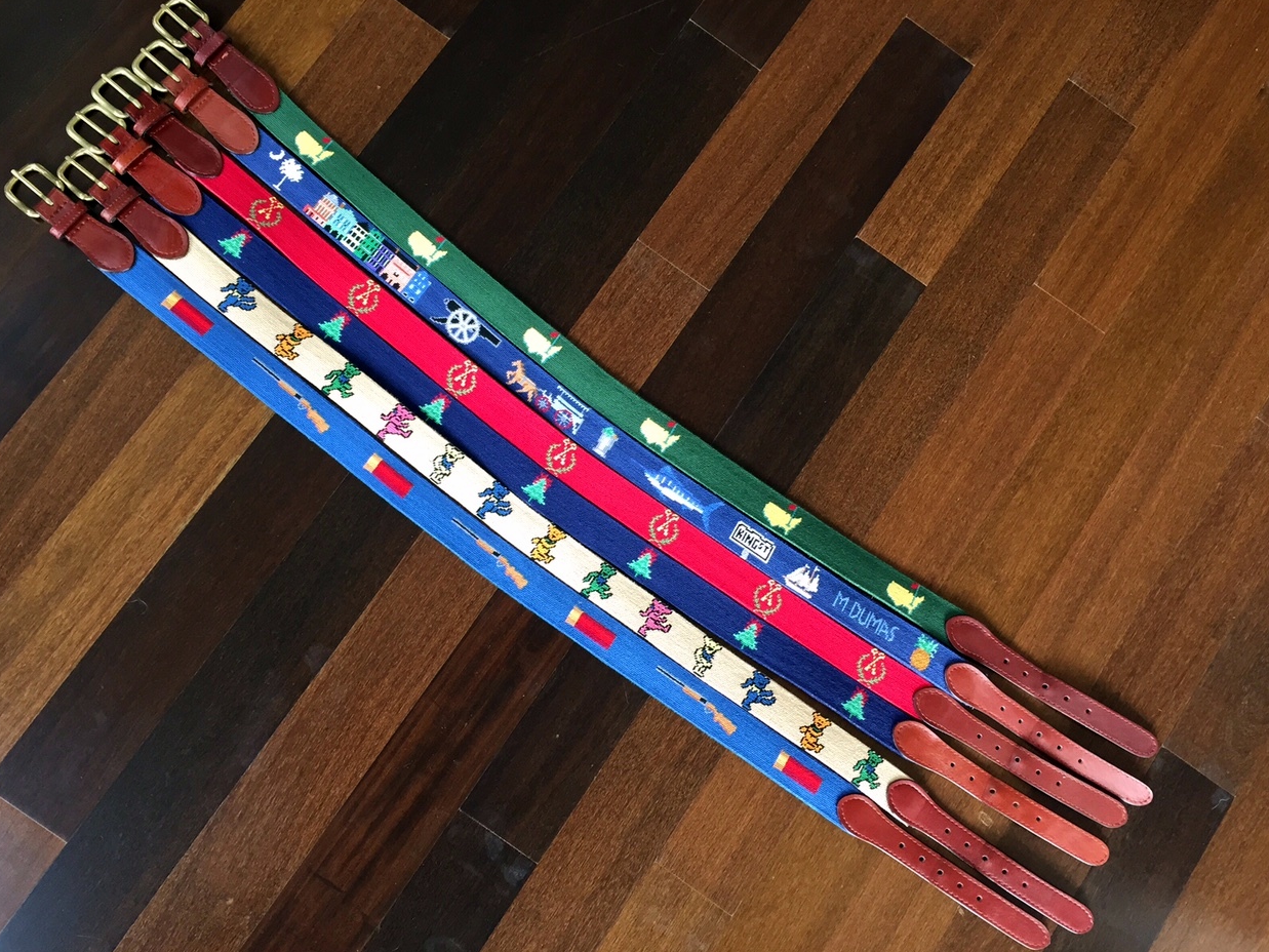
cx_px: 614
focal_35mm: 30
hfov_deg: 59.9
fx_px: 1100
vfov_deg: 46.8
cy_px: 482
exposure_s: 1/30
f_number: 2.2
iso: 64
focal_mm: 4.15
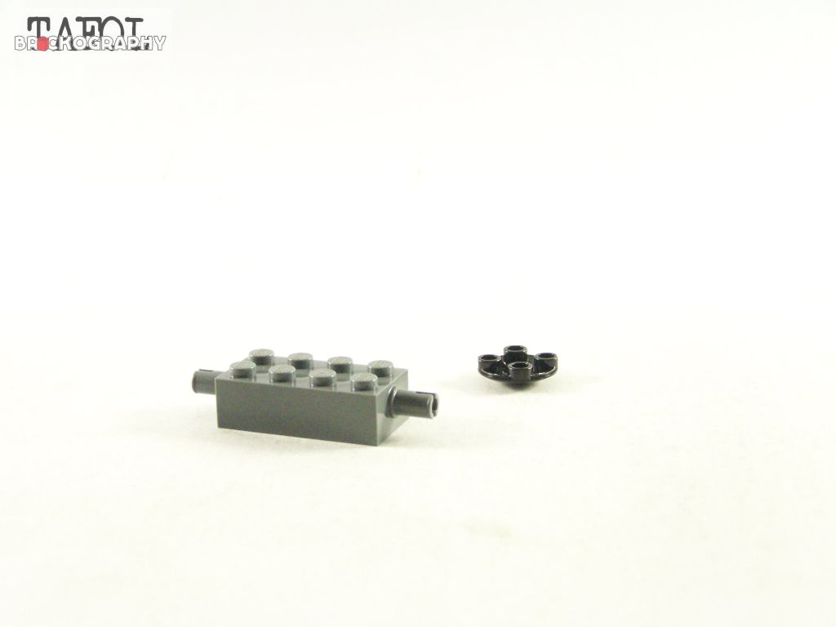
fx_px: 1618
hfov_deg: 29.0
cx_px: 418
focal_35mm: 67
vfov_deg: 21.9
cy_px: 314
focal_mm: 11.1
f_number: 3.2
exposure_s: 1/60
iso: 400
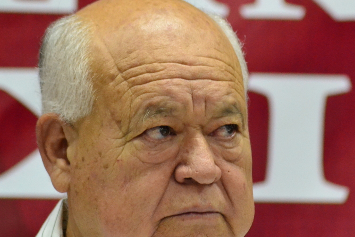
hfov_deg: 5.3
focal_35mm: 388
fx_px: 3827
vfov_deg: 3.5
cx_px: 183
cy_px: 144
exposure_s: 1/125
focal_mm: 190
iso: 3200
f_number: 4.8
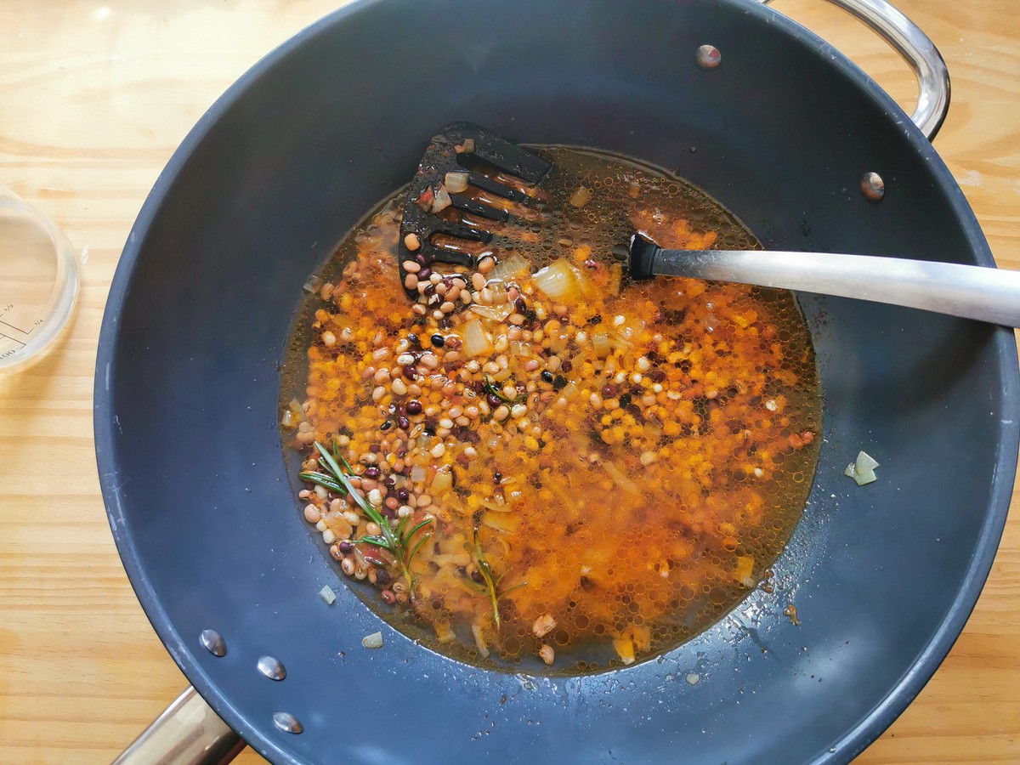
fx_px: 796
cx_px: 510
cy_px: 382
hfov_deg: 65.3
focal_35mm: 27
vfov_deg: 51.4
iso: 125
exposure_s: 1/120
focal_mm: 5.56
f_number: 1.6
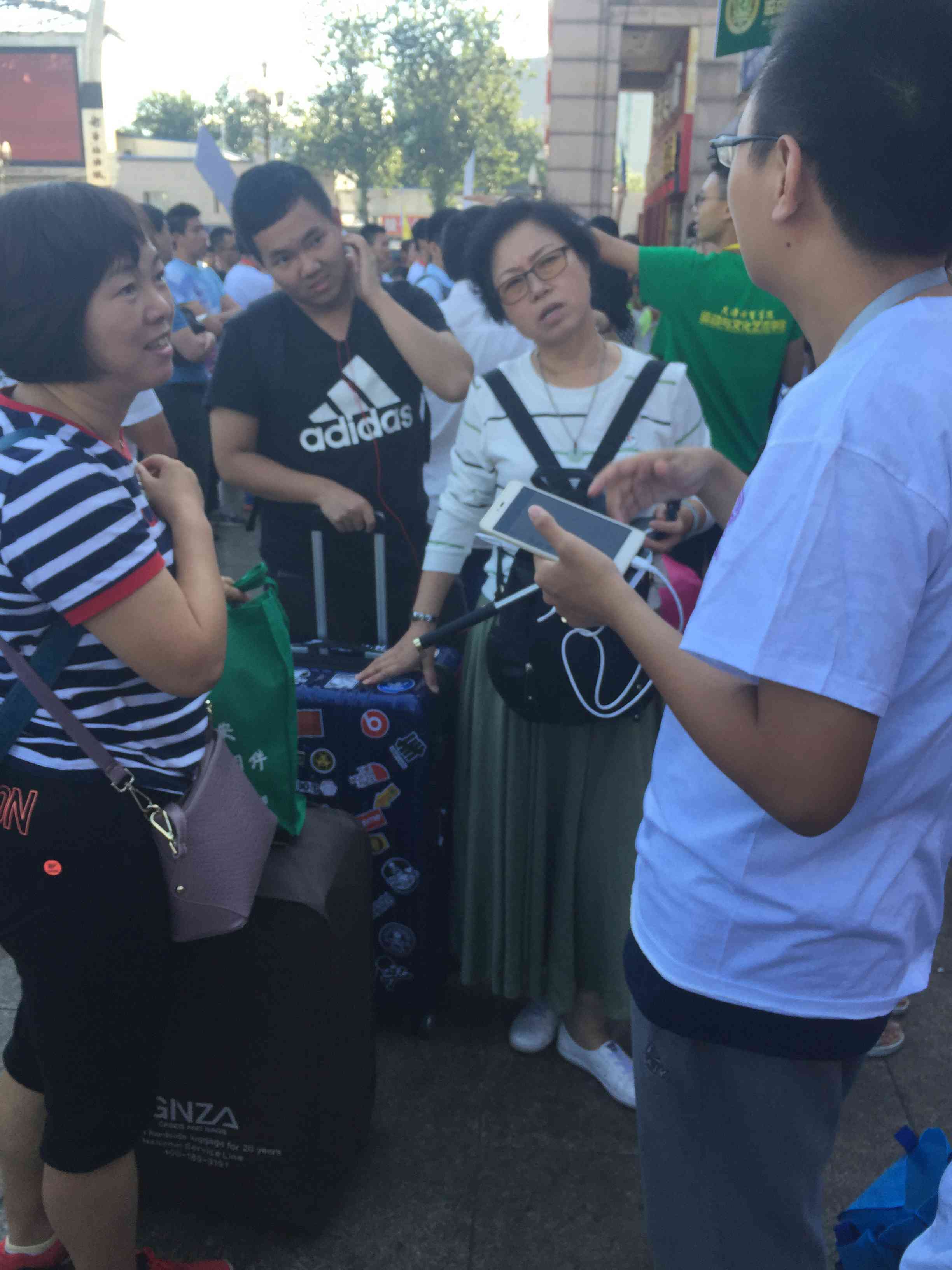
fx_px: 1063
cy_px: 635
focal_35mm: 29
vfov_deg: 61.7
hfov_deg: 48.2
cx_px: 476
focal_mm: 4.15
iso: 32
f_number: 2.2
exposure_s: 1/226
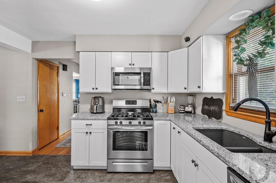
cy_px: 93
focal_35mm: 18
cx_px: 134
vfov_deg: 67.2
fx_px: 138
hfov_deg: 90.0
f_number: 8
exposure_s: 1/2
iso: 400
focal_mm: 17
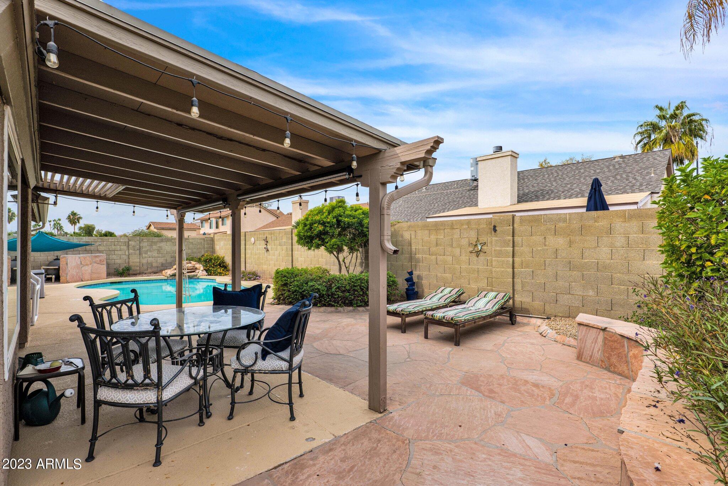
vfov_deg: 73.8
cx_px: 364
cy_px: 243
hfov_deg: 96.7
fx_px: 324
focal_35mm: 16
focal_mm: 16
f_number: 8
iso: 500
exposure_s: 1/400
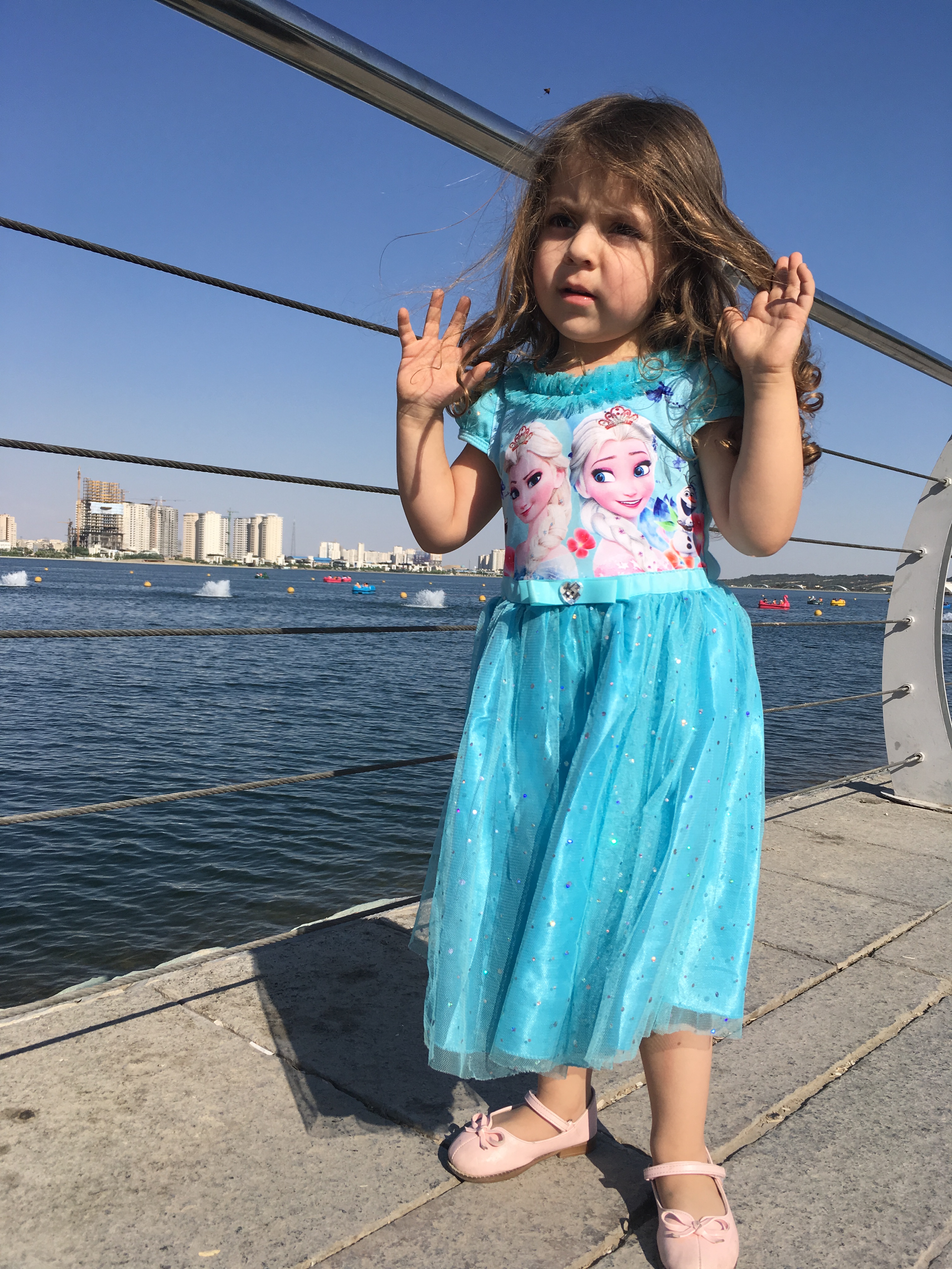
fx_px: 1063
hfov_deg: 48.2
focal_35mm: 29
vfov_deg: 61.7
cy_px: 634
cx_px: 476
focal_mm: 4.15
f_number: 2.2
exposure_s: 1/2137
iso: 25
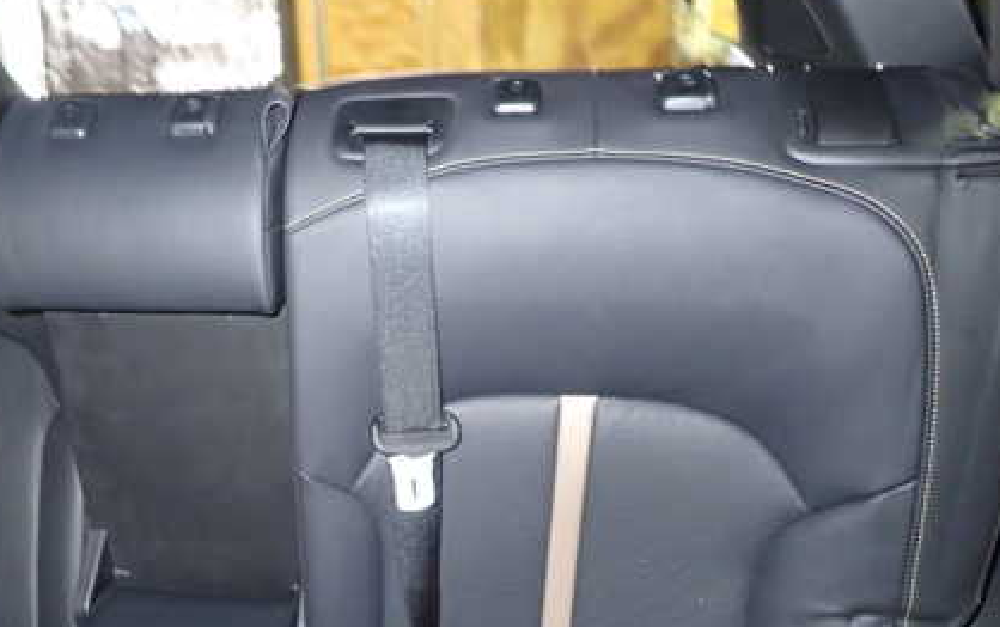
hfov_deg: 50.2
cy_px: 448
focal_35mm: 38
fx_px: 1036
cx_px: 299
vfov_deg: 33.2
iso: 640
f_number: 2
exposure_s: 1/30
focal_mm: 4.5
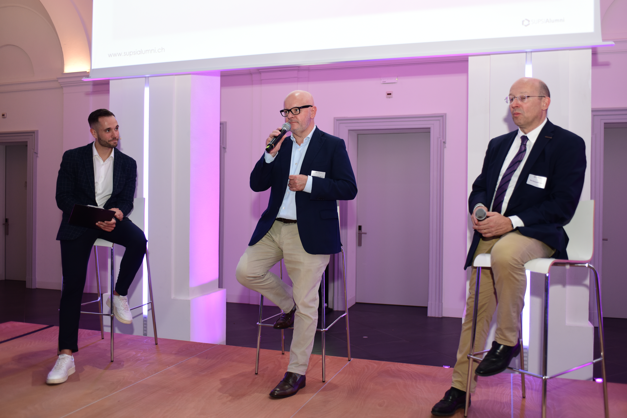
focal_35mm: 56
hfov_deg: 35.6
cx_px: 314
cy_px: 209
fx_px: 976
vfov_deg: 24.2
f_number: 2.8
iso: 500
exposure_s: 1/80
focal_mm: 56
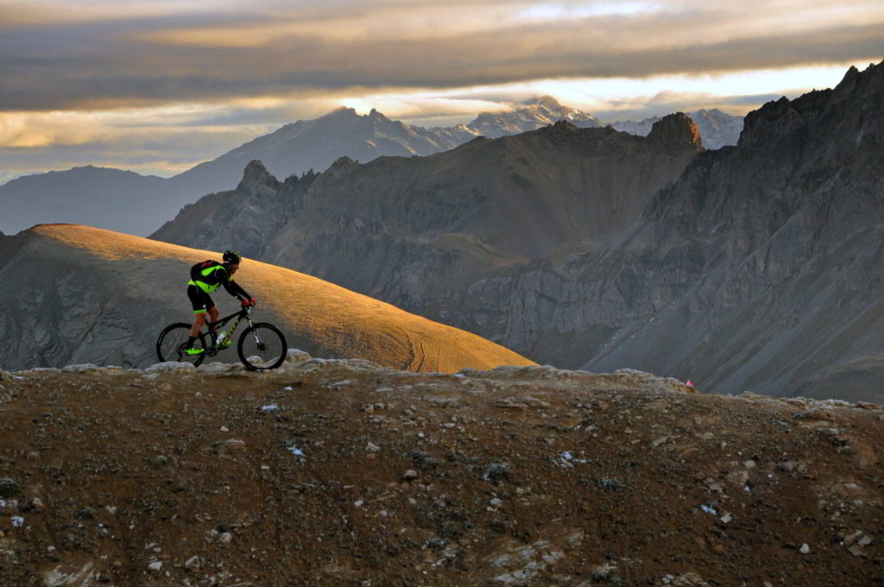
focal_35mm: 142
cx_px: 442
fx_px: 3495
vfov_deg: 9.6
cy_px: 294
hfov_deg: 14.4
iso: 640
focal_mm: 95
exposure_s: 1/320
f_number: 8
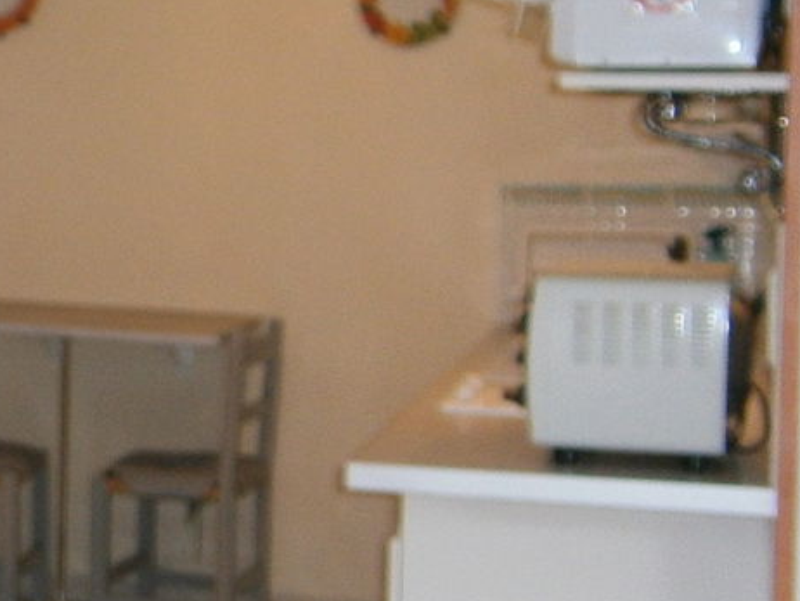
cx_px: -268
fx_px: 2081
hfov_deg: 19.8
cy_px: 260
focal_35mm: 90
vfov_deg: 16.4
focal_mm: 4.7
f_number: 2.8
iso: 125
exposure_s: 1/30
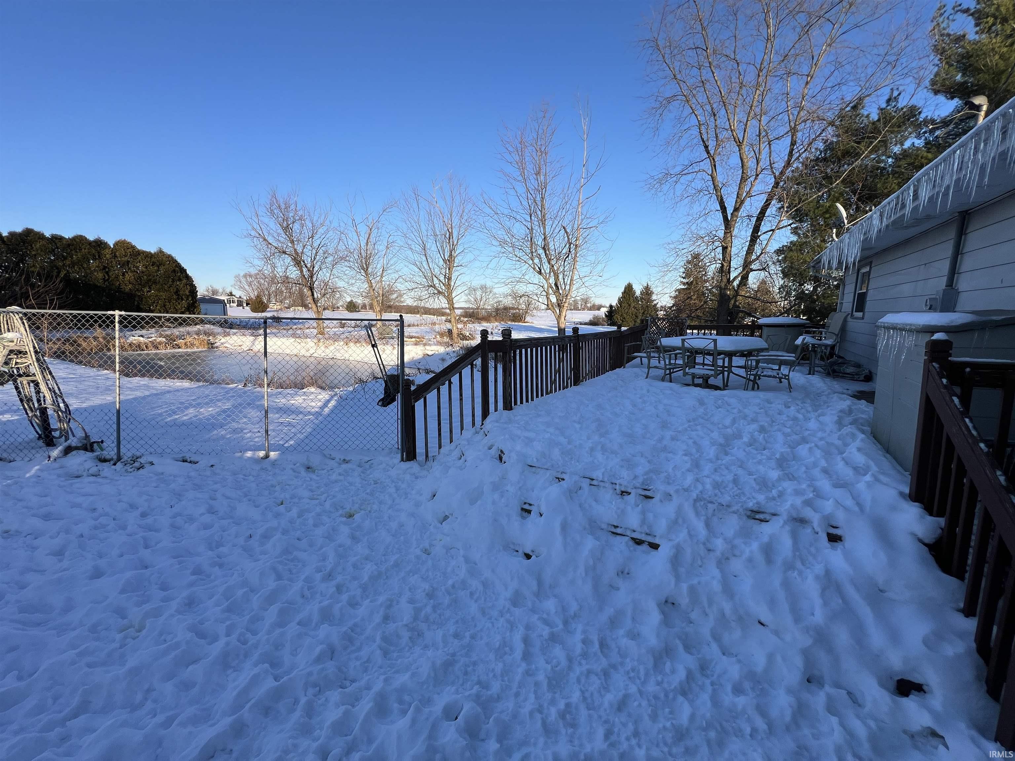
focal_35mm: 13
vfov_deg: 89.9
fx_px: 381
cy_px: 380
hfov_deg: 106.2
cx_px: 508
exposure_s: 1/1193
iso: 32
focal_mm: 1.57
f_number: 1.8
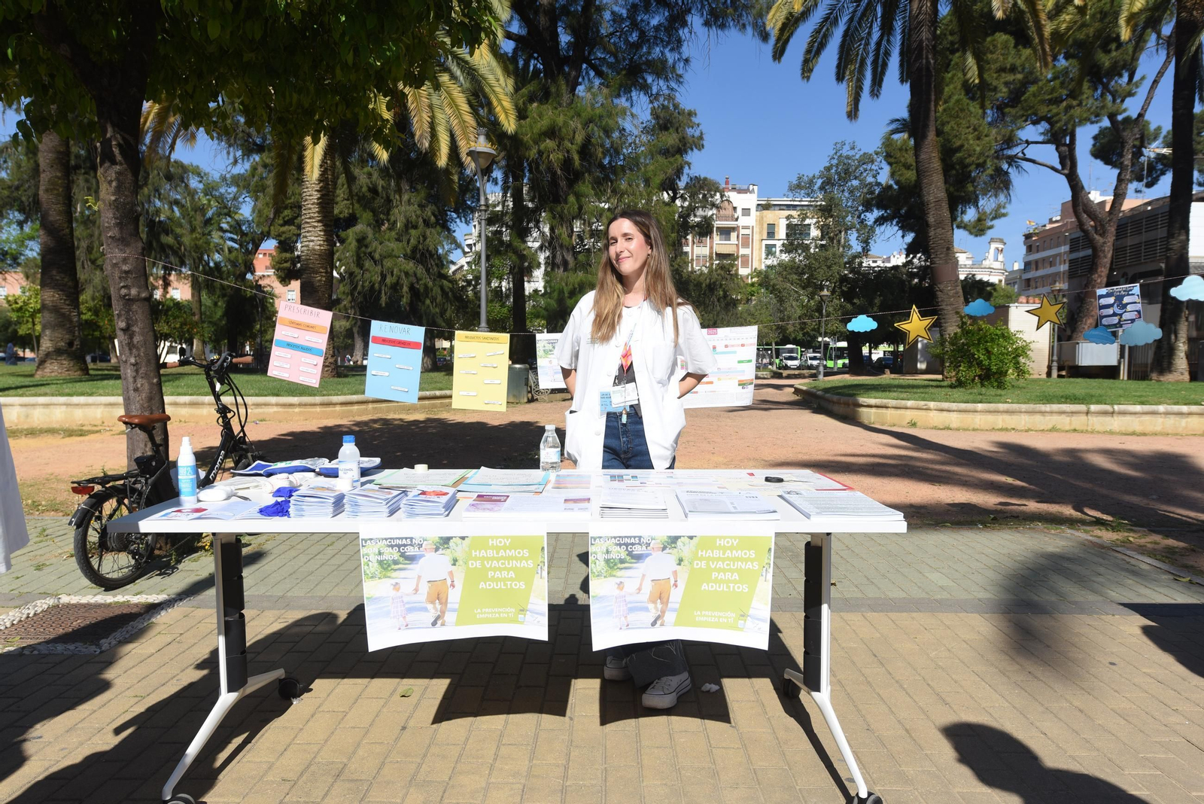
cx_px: 602
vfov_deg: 53.2
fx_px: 803
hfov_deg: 73.7
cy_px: 402
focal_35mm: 24
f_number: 5.6
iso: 100
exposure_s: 1/640
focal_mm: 24
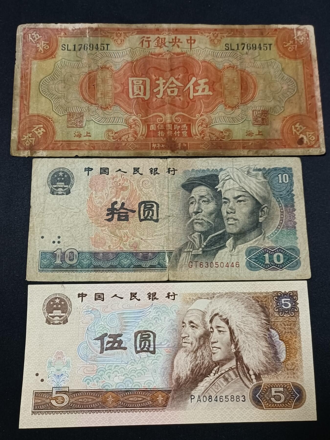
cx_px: 165
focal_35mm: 33
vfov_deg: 55.4
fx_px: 419
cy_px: 220
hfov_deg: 42.9
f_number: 1.8
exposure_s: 1/33.3
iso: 1503
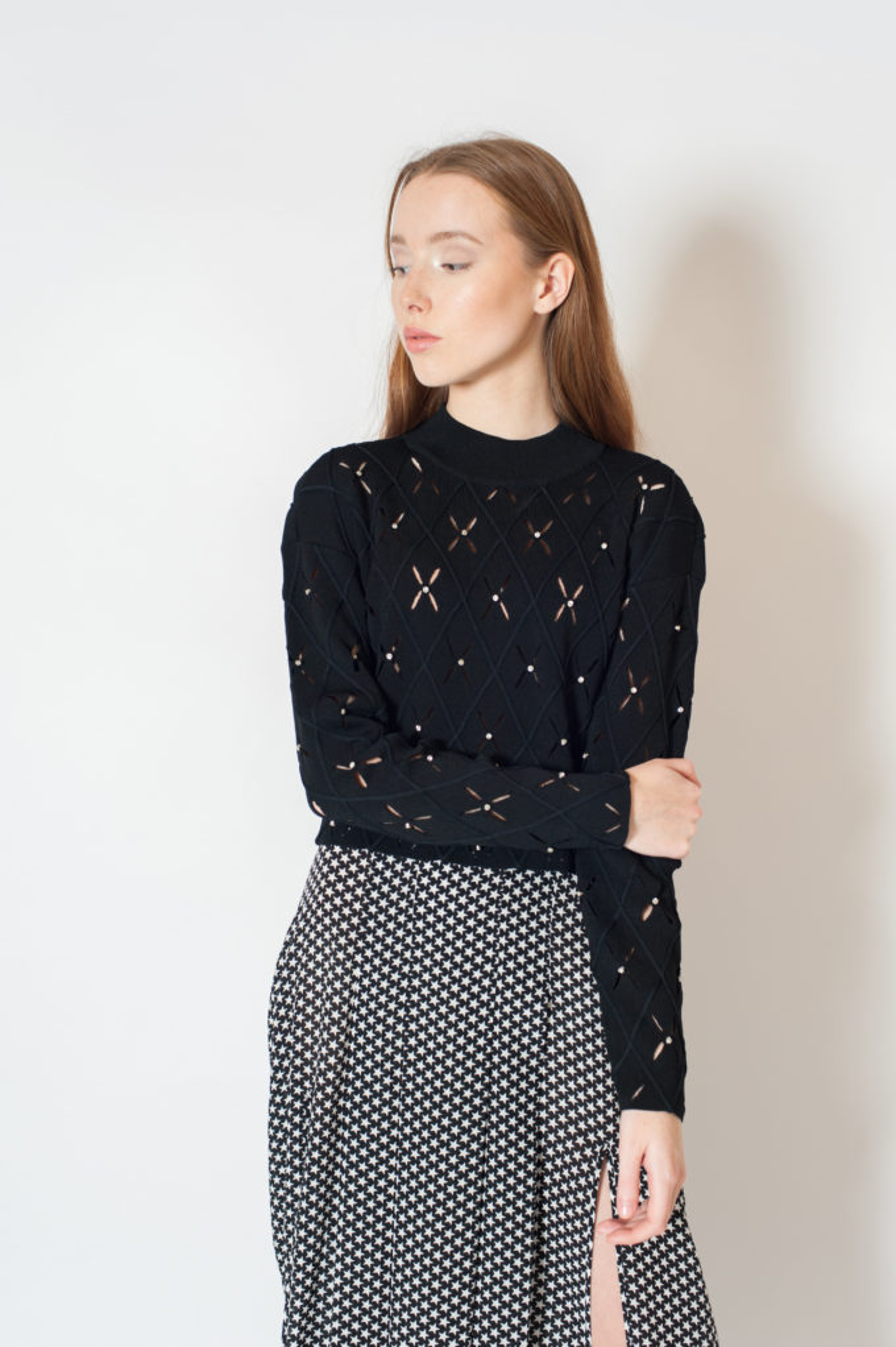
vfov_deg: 39.6
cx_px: 448
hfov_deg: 27.0
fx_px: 1869
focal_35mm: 50
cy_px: 674
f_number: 4.5
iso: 200
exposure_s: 1/80
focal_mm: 50
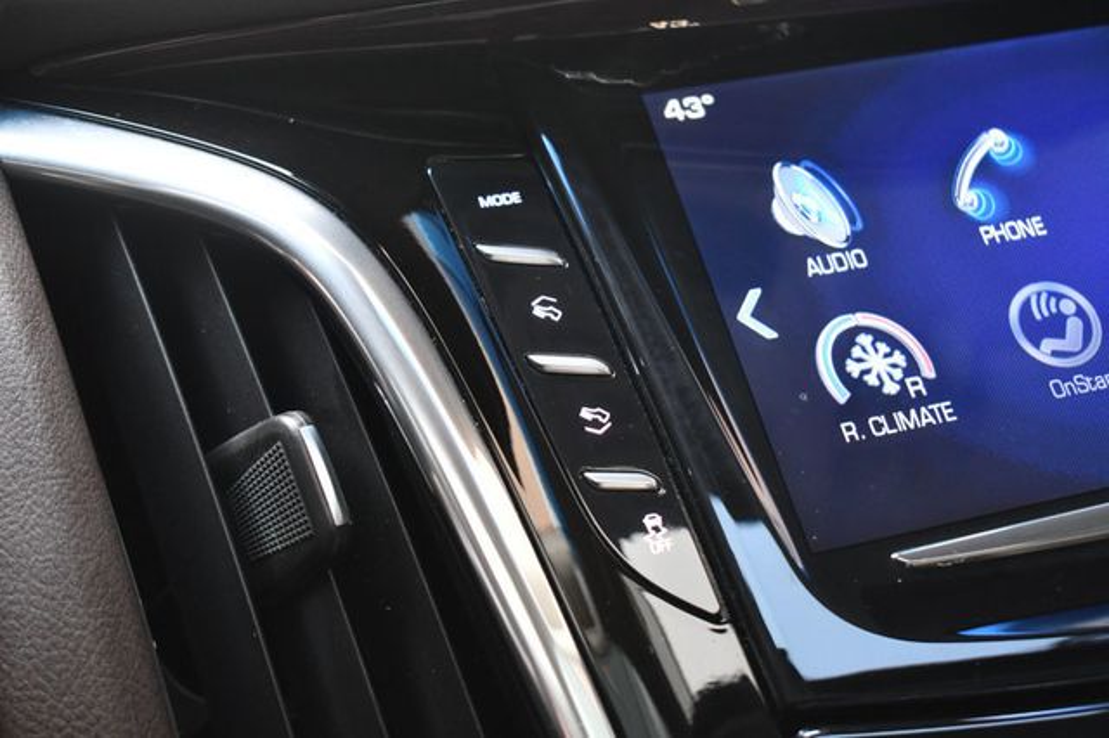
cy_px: 369
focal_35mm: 60
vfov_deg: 22.6
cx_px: 554
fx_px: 1847
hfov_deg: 33.4
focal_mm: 40
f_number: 4.8
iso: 1800
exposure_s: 1/125
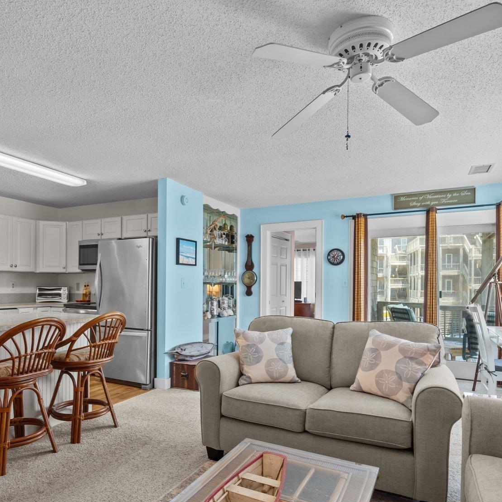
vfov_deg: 69.4
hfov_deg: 69.4
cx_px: 224
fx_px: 361
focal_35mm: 22
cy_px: 280
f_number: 8
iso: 100
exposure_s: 1/1.67
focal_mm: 14
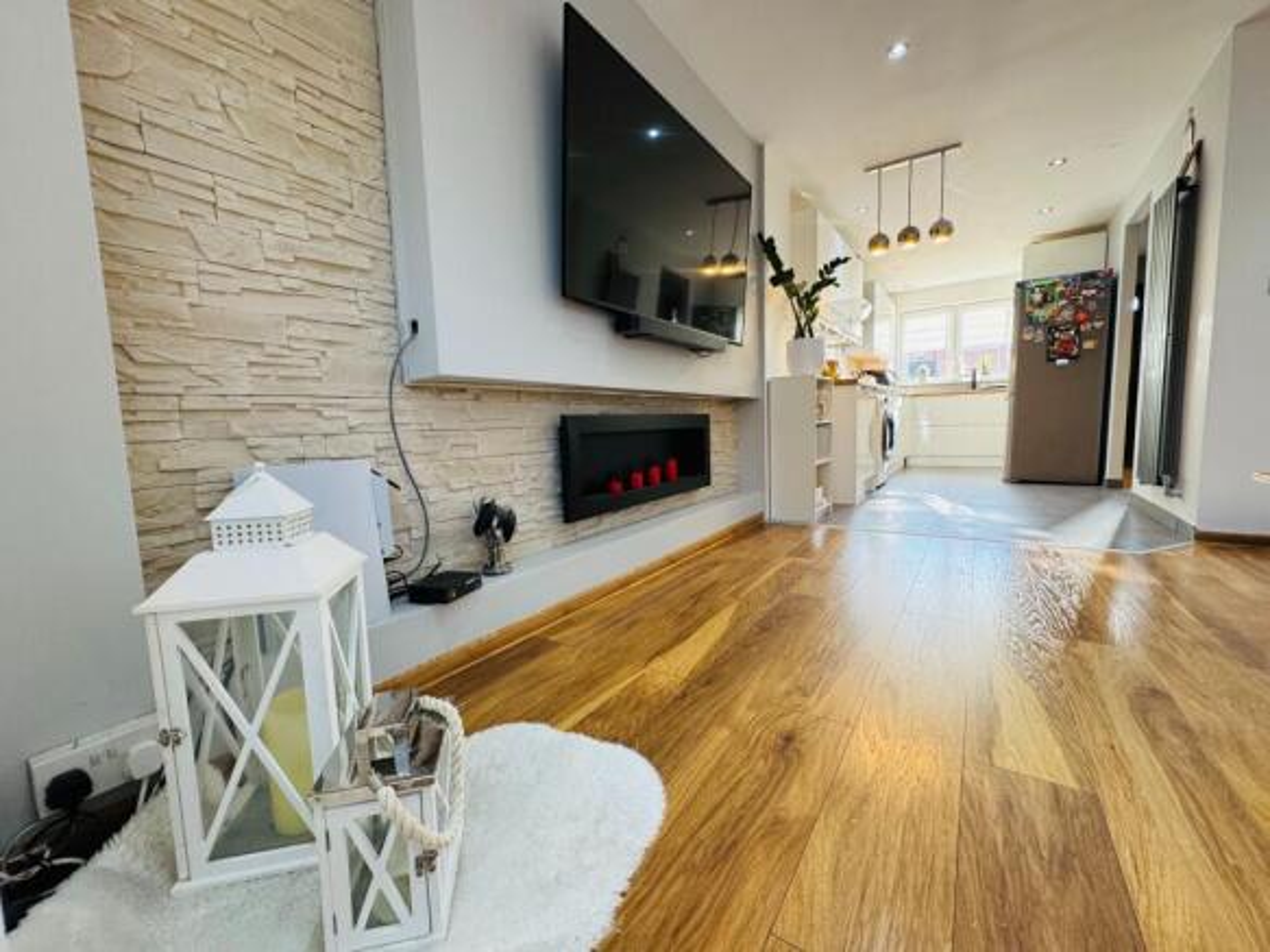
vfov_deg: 85.7
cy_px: 476
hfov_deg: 102.1
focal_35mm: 14
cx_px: 635
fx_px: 514
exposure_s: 1/99
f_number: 2.2
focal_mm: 2.22
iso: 160
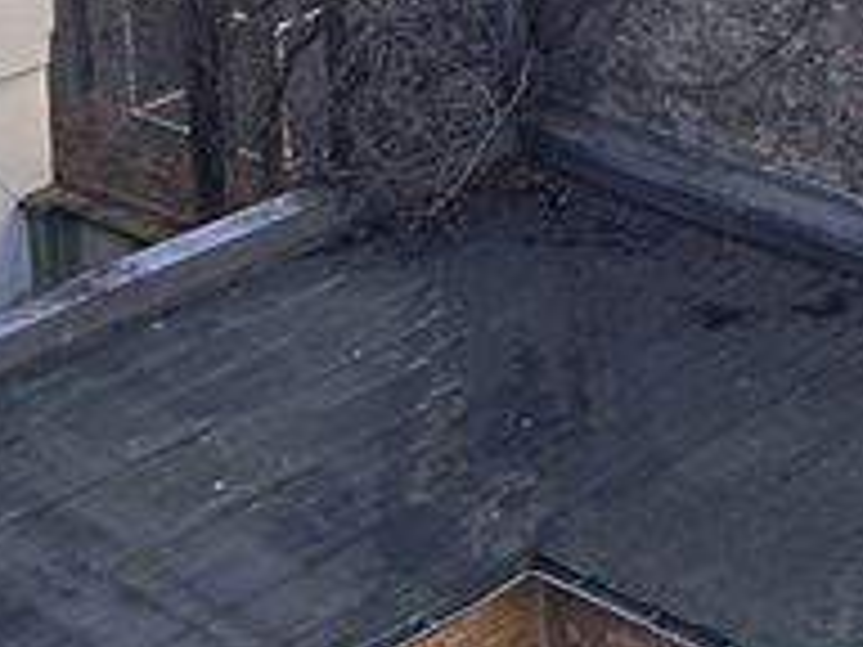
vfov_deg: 9.6
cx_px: 1978
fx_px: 3465
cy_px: -818
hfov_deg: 11.9
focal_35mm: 139
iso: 50
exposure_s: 1/336
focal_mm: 5.7
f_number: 1.5
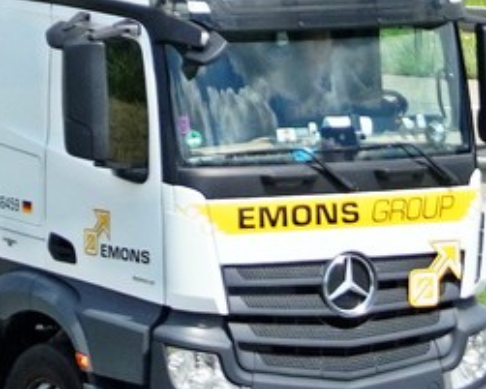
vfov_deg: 6.3
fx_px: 3547
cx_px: -197
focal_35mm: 246
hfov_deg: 7.7
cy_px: 112
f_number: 5.6
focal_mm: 55
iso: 1000
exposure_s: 1/3200
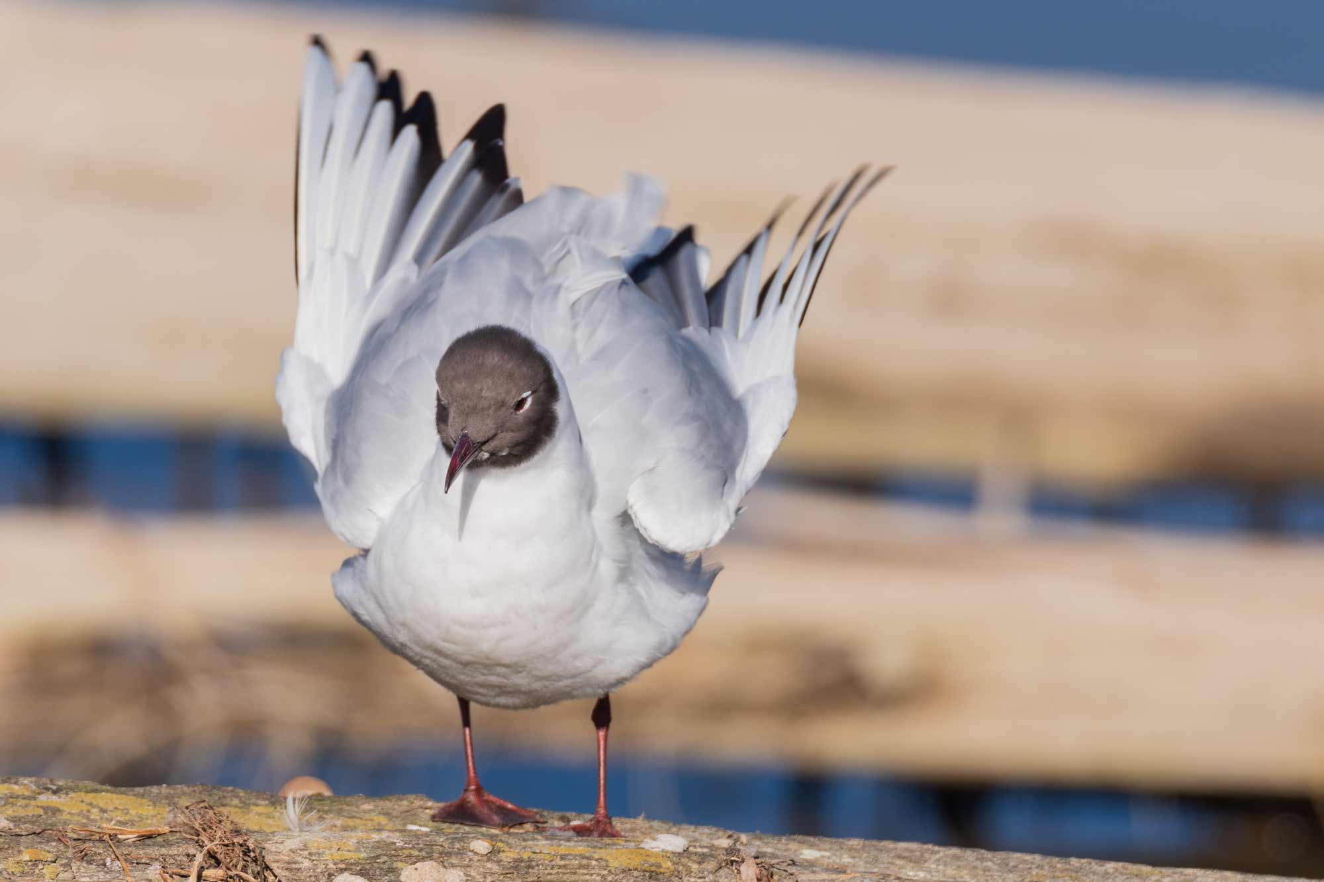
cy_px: 441
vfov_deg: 1.7
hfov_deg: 2.5
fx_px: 30337
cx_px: 662
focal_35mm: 825
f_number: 6.3
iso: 100
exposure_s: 1/640
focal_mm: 550
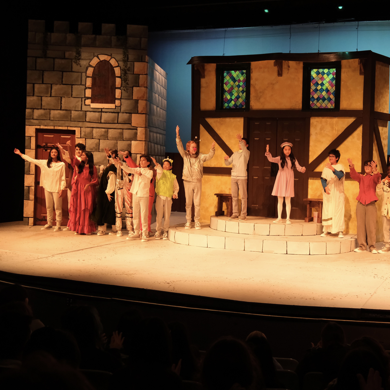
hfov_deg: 38.4
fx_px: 548
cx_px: 281
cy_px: 192
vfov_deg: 39.2
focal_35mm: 43
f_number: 4
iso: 2000
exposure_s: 1/200
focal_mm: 21.9
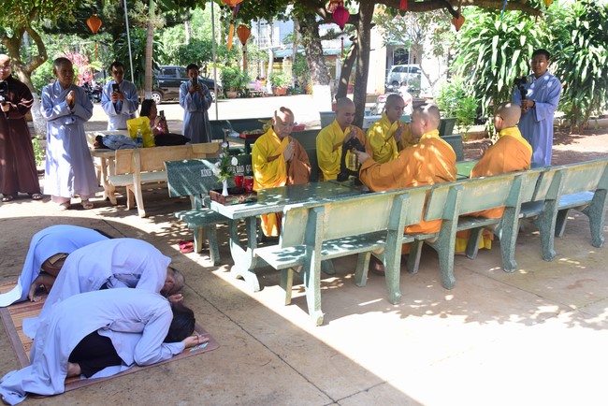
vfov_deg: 37.9
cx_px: 304
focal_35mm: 35
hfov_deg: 54.4
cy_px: 203
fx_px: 591
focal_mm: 35
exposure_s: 1/100
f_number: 7.1
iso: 320
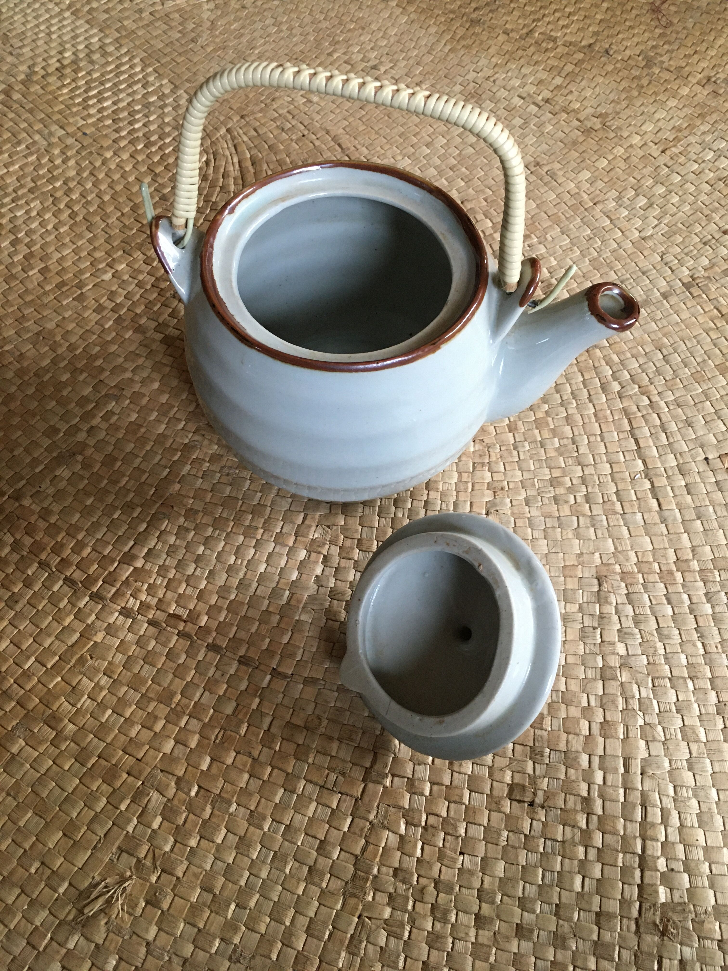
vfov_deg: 61.7
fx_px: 813
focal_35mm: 29
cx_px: 364
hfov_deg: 48.2
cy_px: 486
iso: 200
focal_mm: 4.15
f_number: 2.2
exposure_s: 1/33
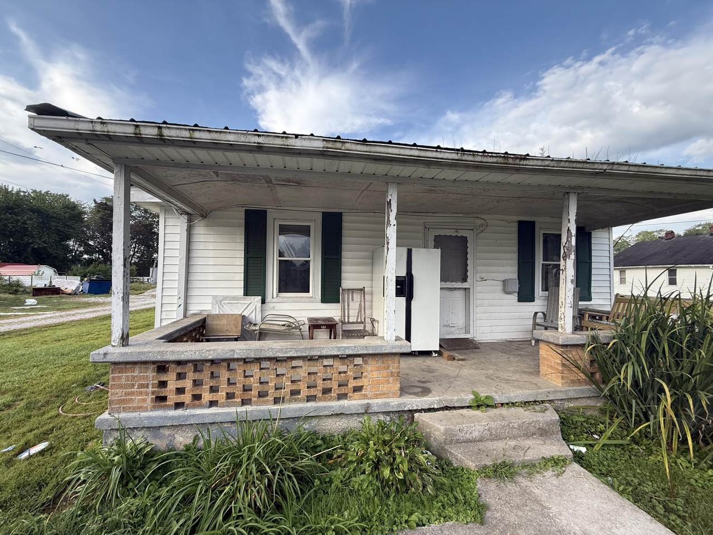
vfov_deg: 85.7
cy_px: 268
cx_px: 356
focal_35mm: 14
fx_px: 288
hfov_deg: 102.1
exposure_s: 1/331
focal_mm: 2.22
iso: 50
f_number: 2.2
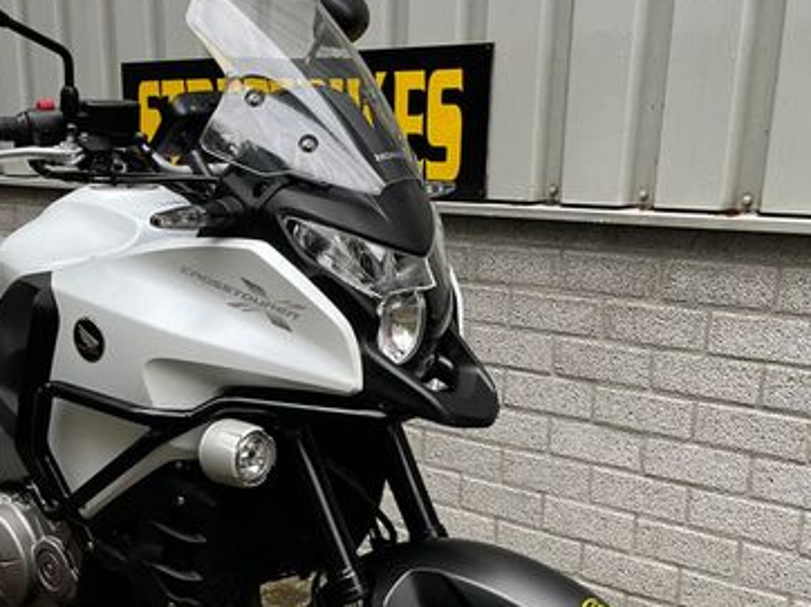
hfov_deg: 40.5
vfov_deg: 31.0
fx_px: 1077
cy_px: 452
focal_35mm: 46
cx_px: 242
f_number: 1.6
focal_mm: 5.1
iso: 100
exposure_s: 1/100
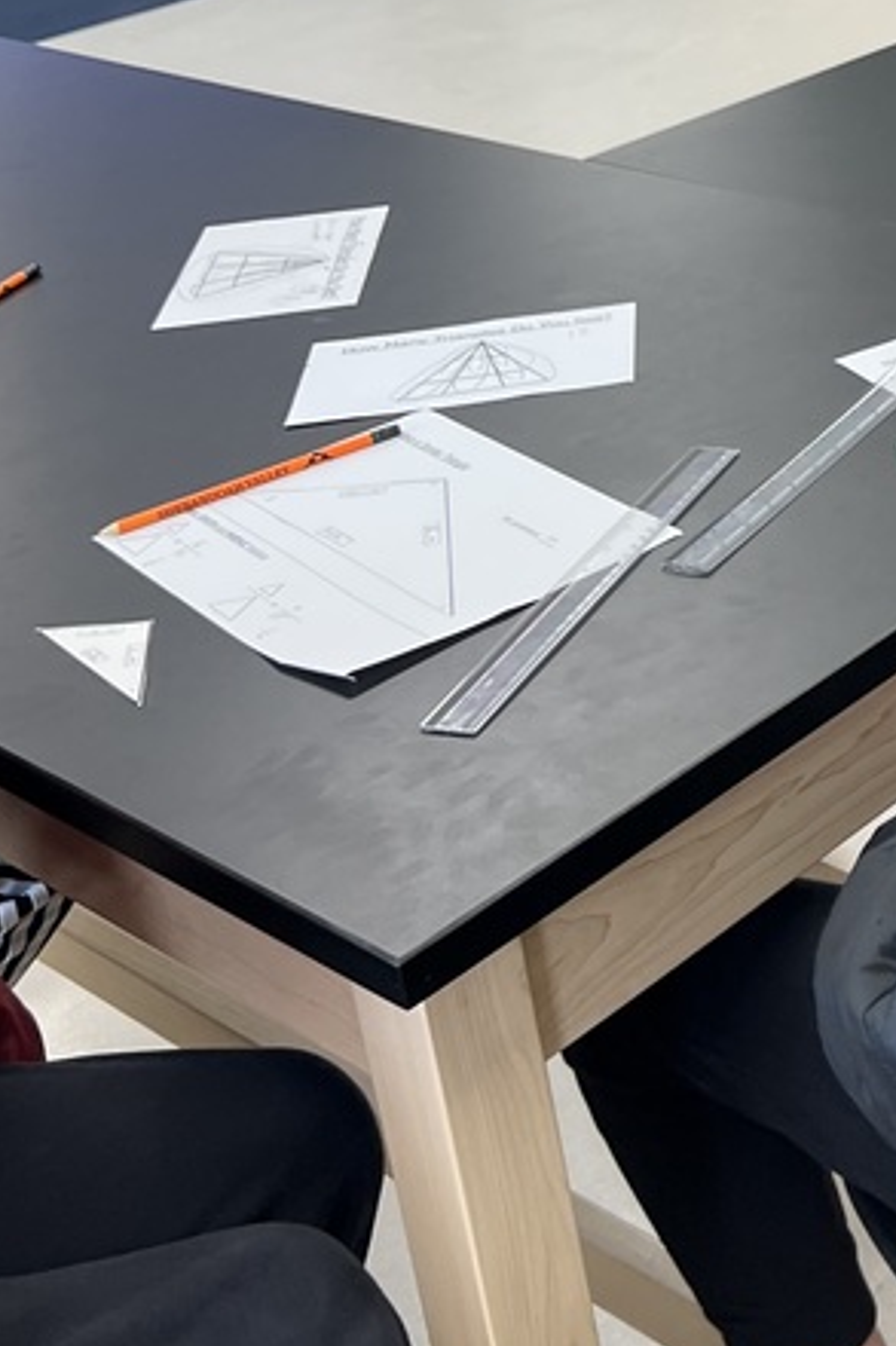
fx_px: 2354
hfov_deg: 19.9
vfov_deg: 30.8
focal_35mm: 63
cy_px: 208
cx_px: 1150
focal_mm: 5.7
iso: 100
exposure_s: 1/120
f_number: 1.5
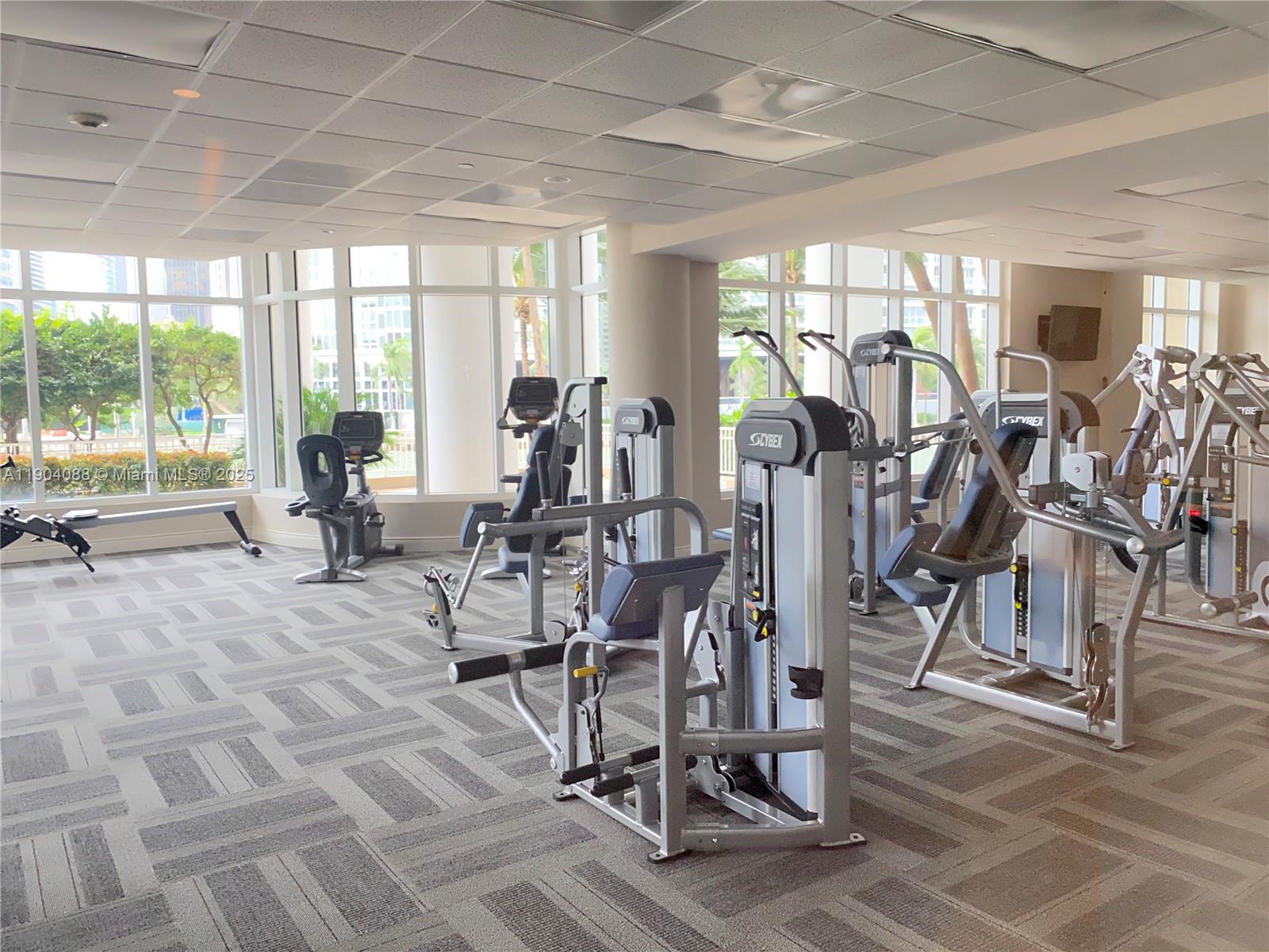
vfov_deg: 53.1
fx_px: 953
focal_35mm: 26
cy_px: 476
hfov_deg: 67.3
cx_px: 634
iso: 800
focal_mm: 4.25
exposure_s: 1/30
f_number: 1.8
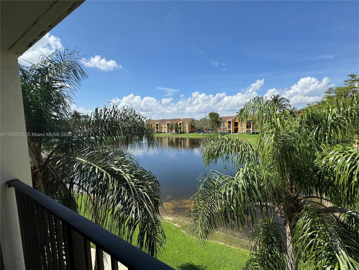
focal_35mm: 14
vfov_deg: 85.7
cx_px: 180
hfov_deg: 102.1
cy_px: 135
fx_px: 145
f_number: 2.2
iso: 50
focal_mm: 2.22
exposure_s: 1/2584
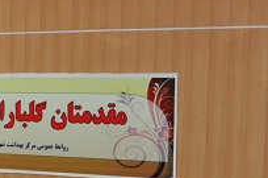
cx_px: -296
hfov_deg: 12.0
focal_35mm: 149
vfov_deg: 9.1
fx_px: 1109
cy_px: 71
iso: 800
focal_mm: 21
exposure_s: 1/60
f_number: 4
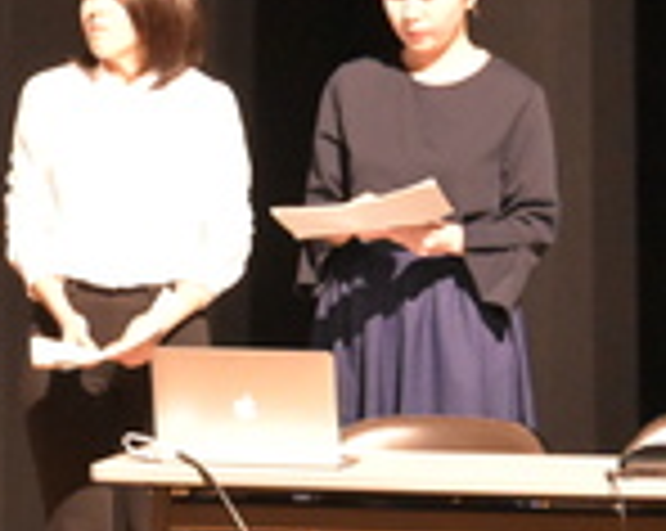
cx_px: -360
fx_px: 10787
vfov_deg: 2.8
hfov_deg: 3.5
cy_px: 328
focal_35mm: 548
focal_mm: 120
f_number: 5.6
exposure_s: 1/30
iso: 6400
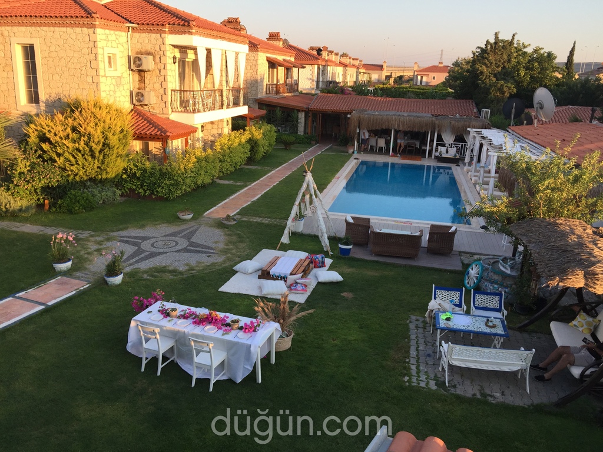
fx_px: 505
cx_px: 302
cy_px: 226
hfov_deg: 61.7
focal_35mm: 29
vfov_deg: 48.2
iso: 32
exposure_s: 1/353
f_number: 2.2
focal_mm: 4.15
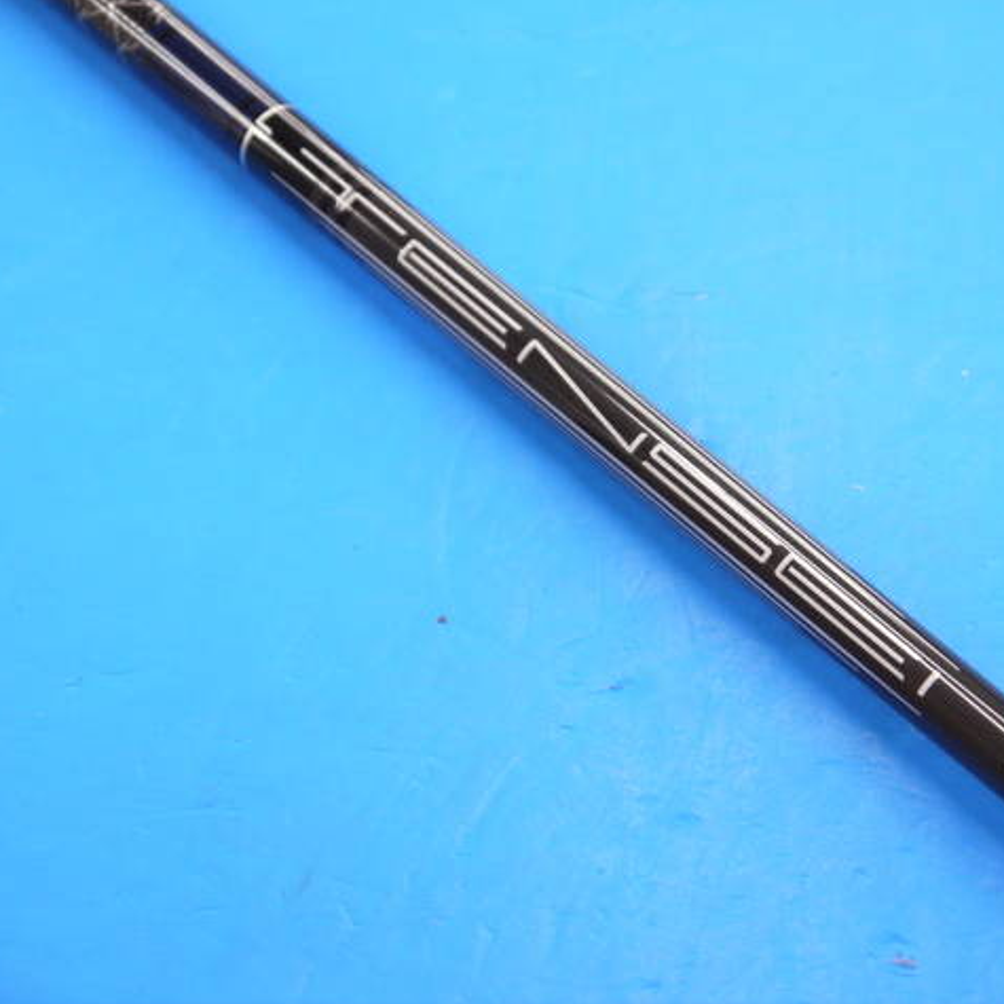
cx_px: 590
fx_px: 3281
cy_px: 503
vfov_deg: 17.4
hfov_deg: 17.4
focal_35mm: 100
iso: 640
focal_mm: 42
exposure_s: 1/80
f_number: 5.6
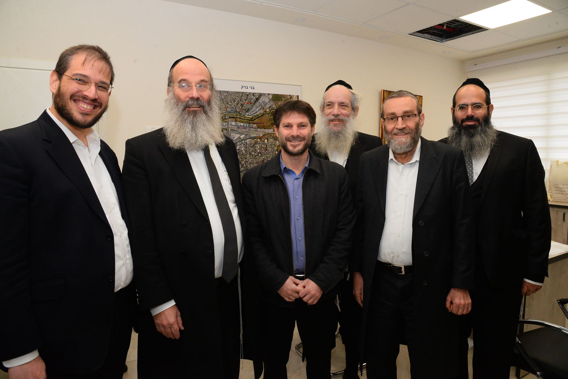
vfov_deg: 53.1
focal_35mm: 24
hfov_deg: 73.8
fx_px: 379
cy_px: 190
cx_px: 284
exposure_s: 1/125
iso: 2500
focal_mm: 24
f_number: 9
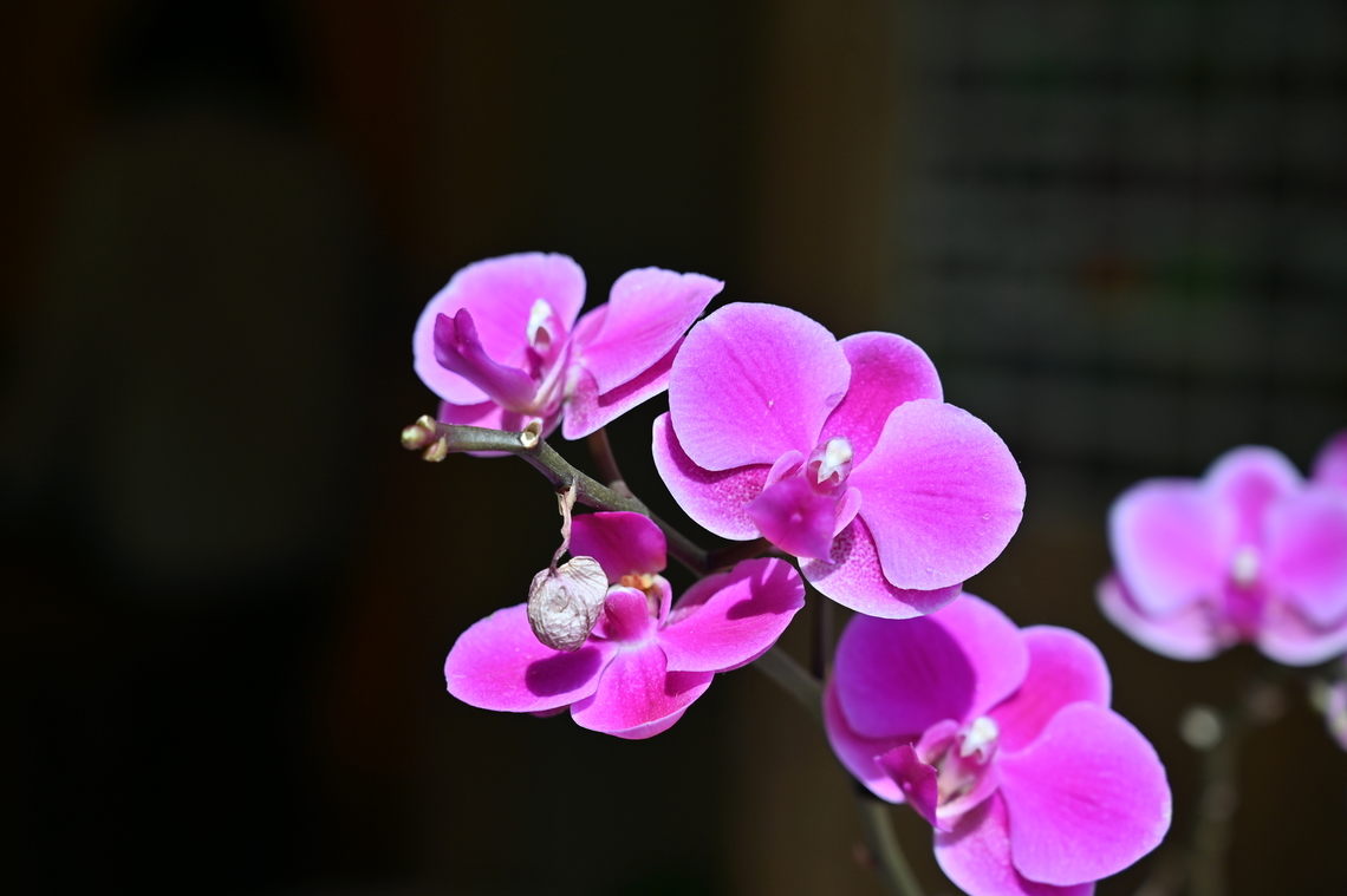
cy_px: 448
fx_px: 2618
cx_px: 674
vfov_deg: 19.4
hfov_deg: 28.9
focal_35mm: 70
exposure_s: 1/250
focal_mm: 70
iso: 125
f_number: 5.6
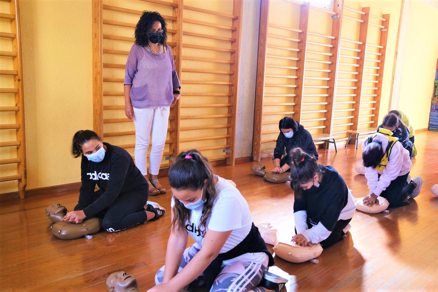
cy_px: 146
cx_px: 219
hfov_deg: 61.9
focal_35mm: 30
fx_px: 365
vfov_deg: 43.6
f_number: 4
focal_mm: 20.2
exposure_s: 1/28
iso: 400
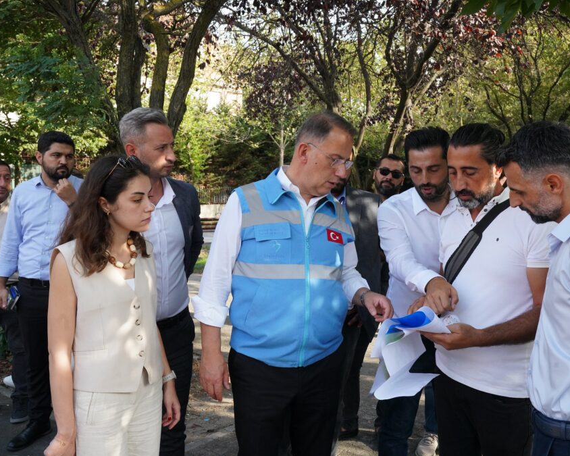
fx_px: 557
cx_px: 319
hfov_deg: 54.1
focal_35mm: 33
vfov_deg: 44.5
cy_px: 230
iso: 2500
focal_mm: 29
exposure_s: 1/400
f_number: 10
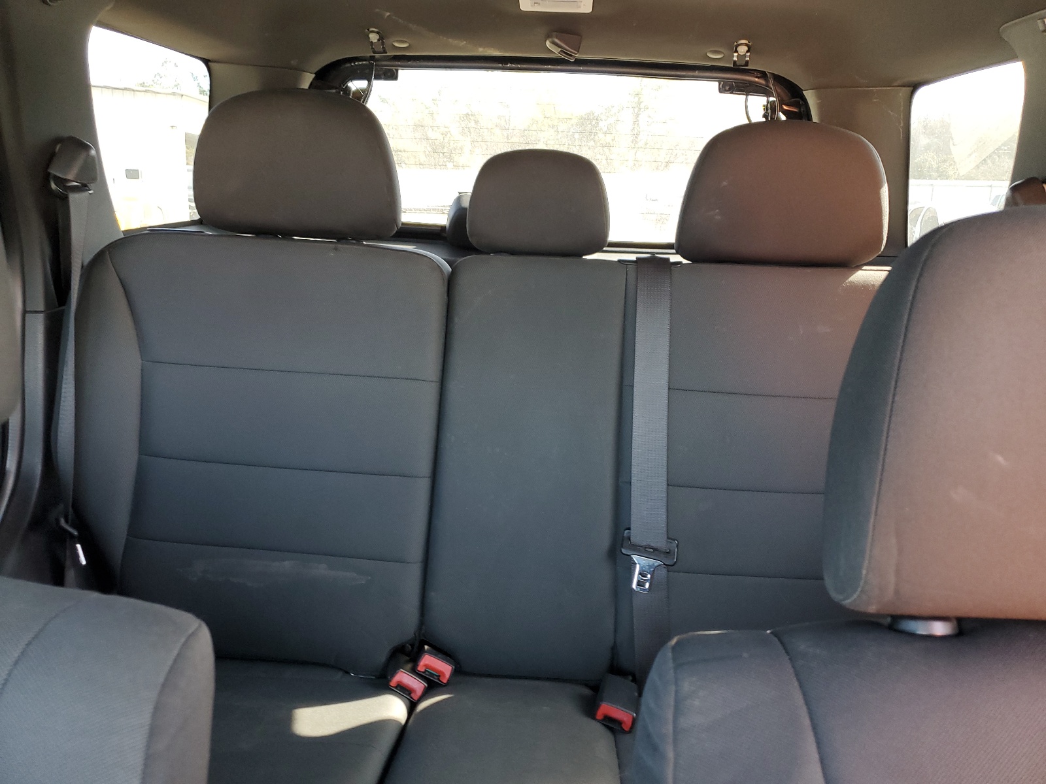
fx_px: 786
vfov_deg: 53.1
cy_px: 392
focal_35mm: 26
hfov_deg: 67.3
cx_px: 523
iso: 75
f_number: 1.5
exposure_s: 1/60.2
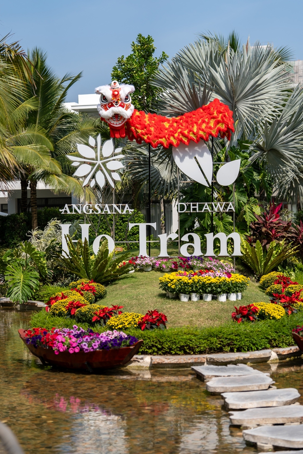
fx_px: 884
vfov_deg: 28.8
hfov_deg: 19.5
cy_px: 227
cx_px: 152
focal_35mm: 70
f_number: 3.5
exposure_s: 1/1600
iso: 125
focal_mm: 70
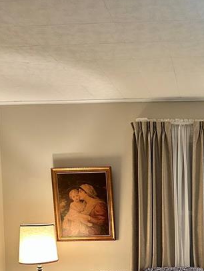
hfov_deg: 28.6
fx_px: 385
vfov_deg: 36.8
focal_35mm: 49
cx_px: 179
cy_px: 236
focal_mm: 5.7
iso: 320
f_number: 1.5
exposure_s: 1/60
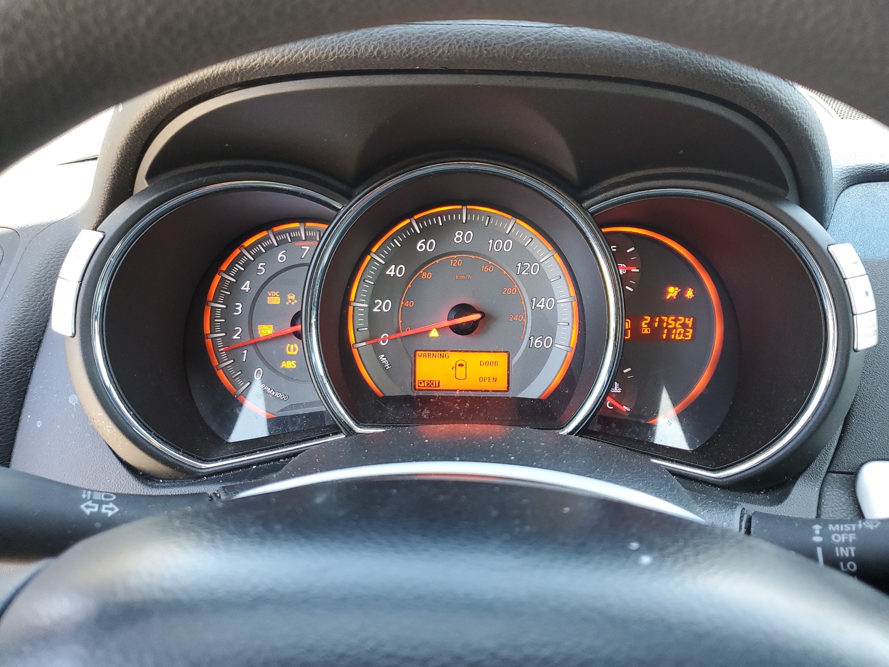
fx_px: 668
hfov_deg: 67.3
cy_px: 334
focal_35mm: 26
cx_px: 444
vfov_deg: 53.1
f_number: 1.5
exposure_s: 1/120
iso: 97
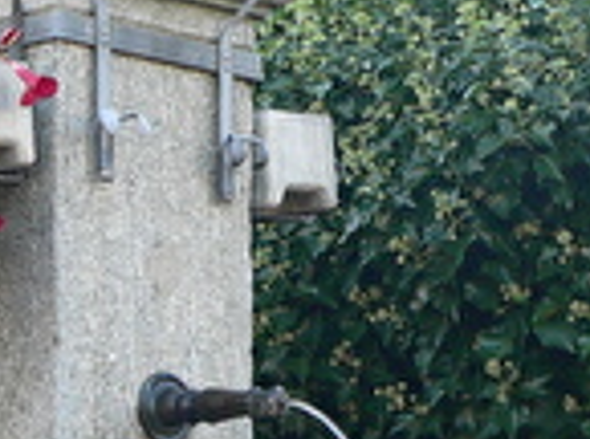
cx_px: 366
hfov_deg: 10.4
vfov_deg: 7.7
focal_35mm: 191
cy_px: 333
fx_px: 3247
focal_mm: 7.6
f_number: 2.8
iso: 80
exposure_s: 1/80
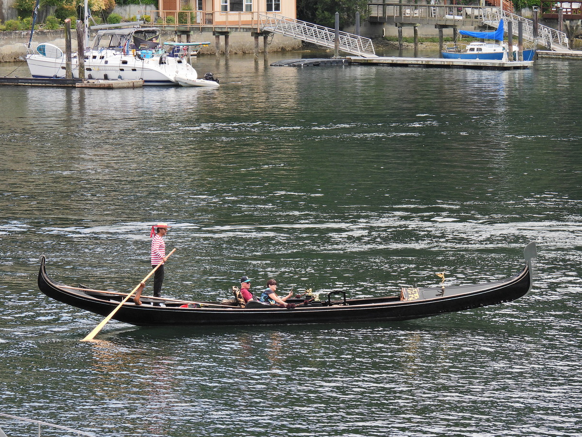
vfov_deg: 7.0
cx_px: 295
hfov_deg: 9.4
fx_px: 3548
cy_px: 227
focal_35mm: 211
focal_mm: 35.7
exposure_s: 1/320
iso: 100
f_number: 4.5
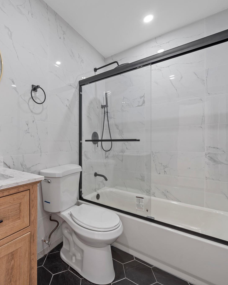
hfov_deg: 74.2
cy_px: 143
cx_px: 73
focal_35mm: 17
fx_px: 143
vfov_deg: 89.7
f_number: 9
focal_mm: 12
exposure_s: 1.6
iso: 100
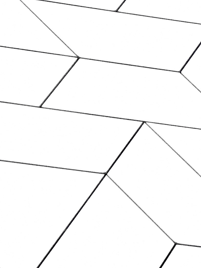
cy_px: 454
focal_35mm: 282
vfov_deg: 6.9
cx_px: 22
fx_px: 2183
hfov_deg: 5.3
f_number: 2.8
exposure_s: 1/100
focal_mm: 9
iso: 32
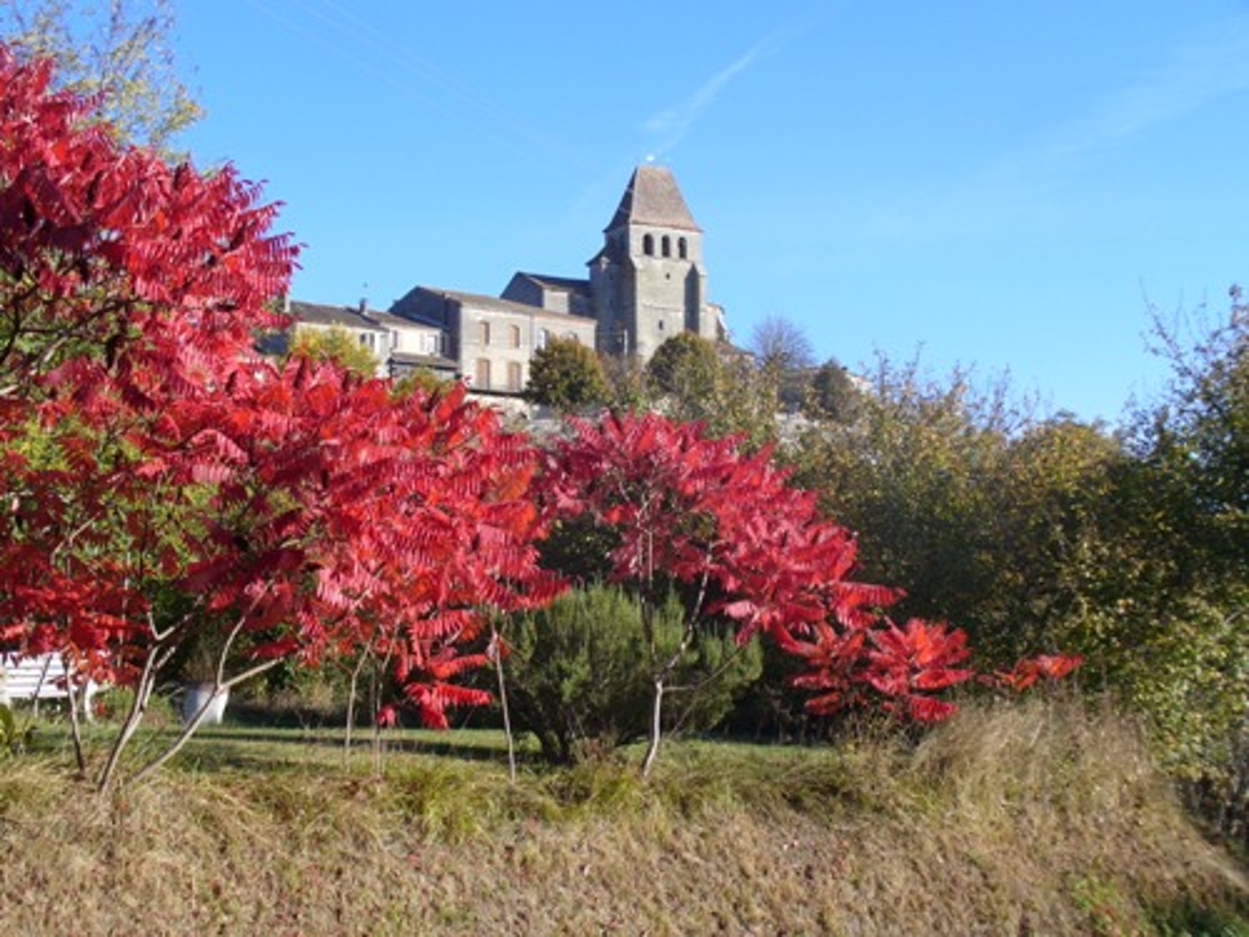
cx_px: 624
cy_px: 468
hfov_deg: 39.7
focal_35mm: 48
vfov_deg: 30.3
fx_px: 1732
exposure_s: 1/160
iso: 80
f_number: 6
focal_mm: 7.9
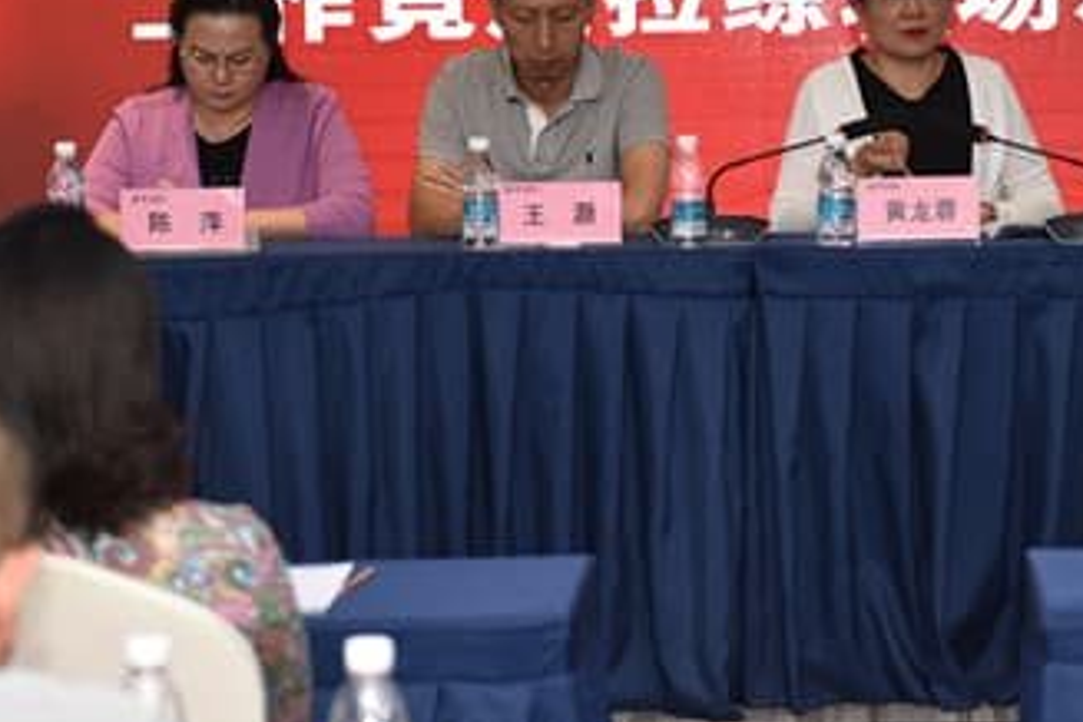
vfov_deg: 9.6
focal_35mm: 142
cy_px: 171
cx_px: 835
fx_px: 4271
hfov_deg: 14.4
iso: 200
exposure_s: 1/60
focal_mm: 58
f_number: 2.8
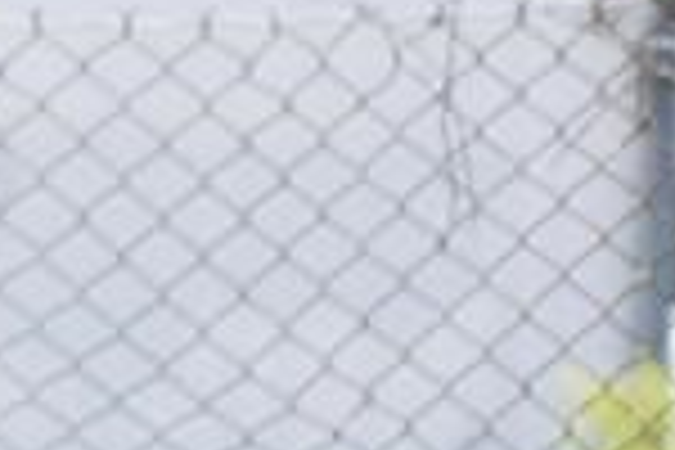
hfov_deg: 1.6
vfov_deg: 1.1
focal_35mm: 1278
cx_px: -760
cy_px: -173
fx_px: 23961
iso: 500
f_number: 5.6
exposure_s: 1/1000
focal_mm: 294
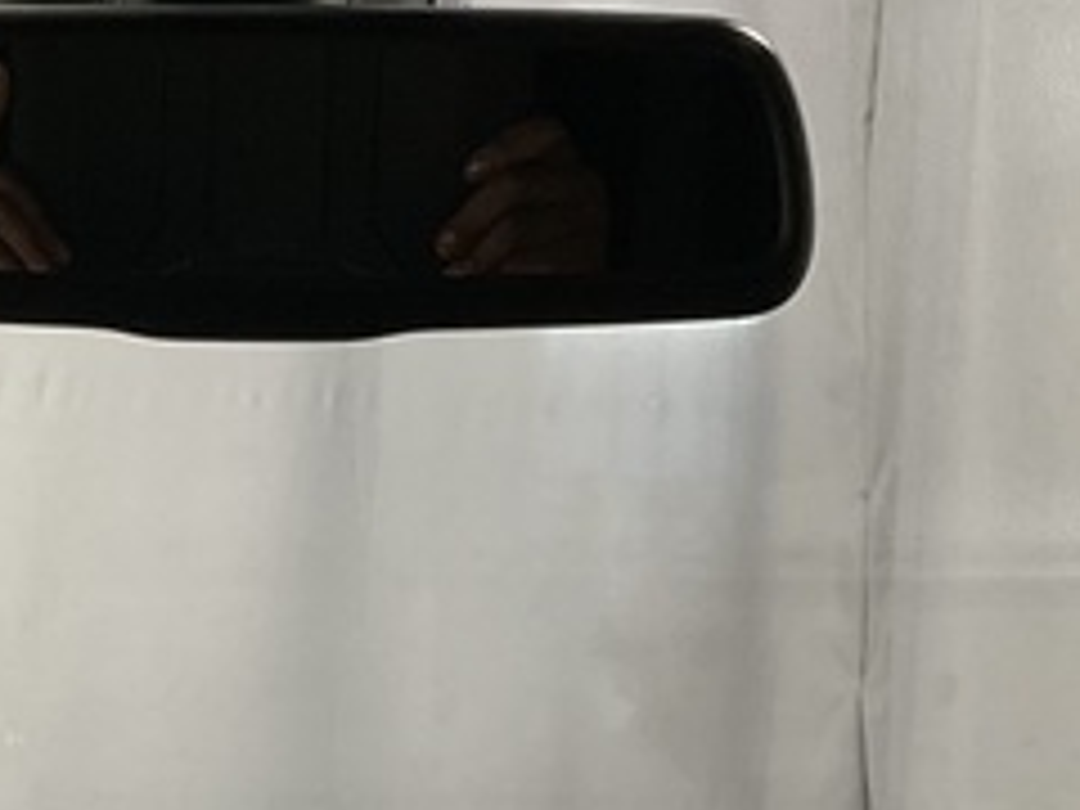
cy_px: 711
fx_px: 3619
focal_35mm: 116
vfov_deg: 12.7
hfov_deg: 16.6
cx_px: 22
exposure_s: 1/50
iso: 64
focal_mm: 3
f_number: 1.8
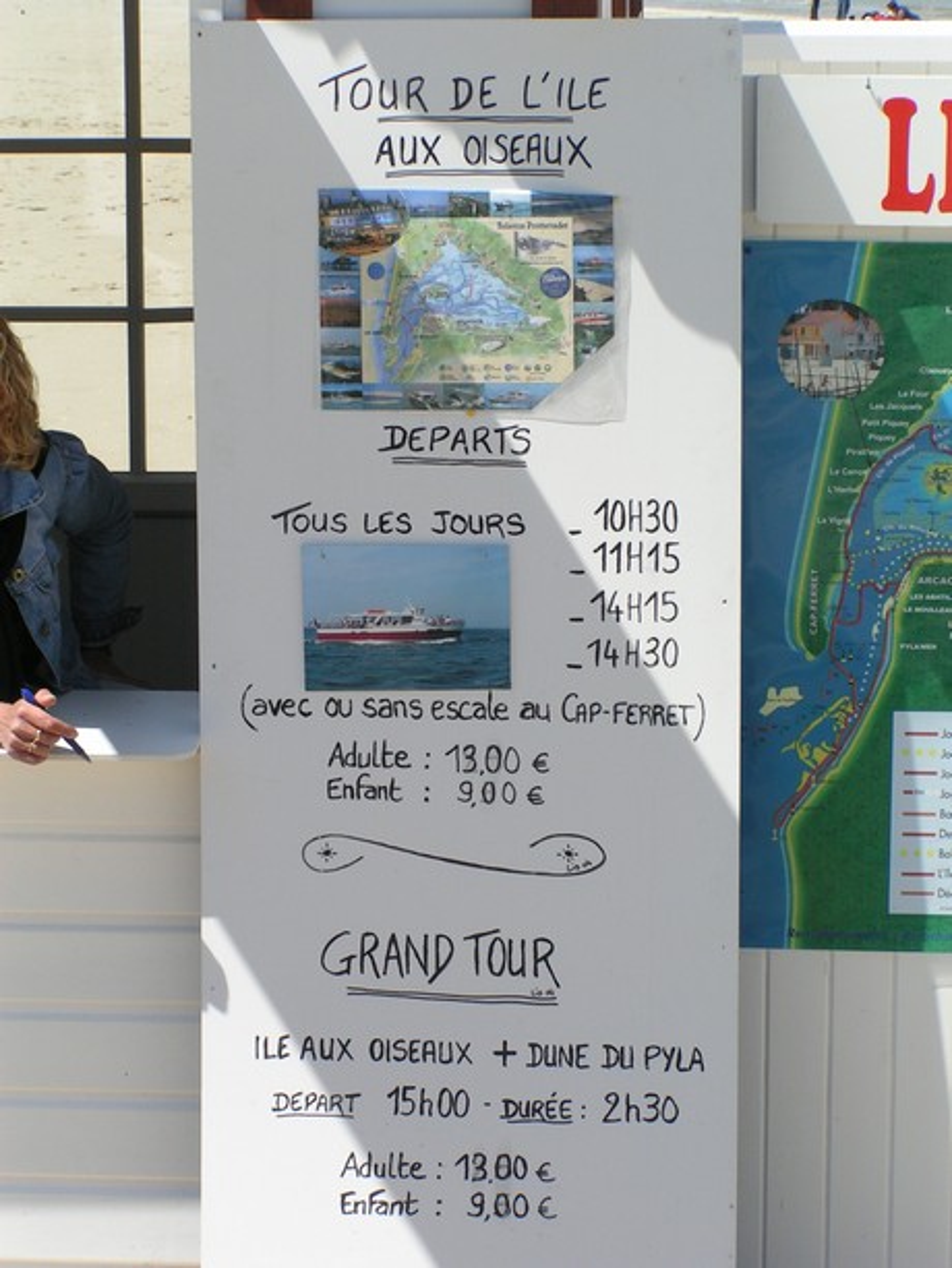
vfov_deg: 18.2
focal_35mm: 108
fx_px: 3959
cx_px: 476
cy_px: 634
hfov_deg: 13.7
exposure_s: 1/400
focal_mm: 16.6
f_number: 6.3
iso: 50
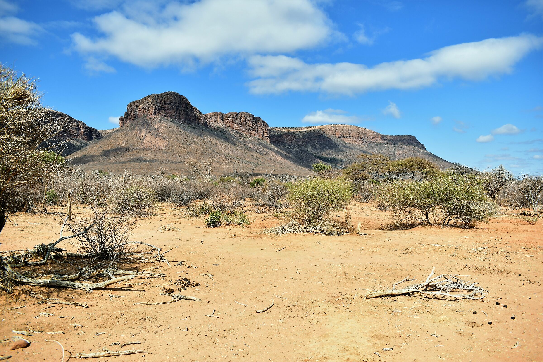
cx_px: 272
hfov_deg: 67.4
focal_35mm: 27
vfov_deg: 47.9
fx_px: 407
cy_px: 181
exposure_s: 1/400
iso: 100
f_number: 5.6
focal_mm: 18
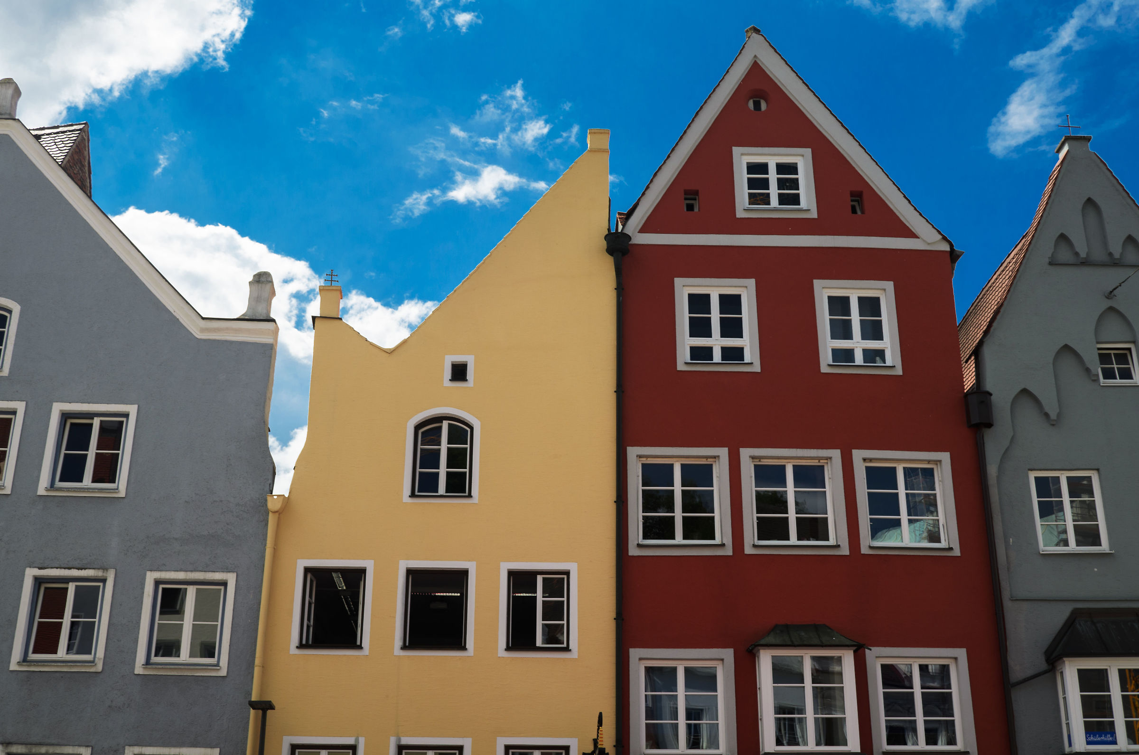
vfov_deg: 34.1
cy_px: 378
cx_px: 570
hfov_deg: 49.6
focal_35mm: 39
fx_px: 1231
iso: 100
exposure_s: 1/100
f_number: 9
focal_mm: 26
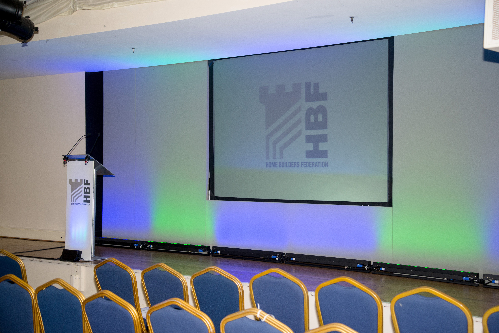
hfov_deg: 42.7
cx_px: 250
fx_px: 638
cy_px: 166
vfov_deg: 29.3
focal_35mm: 46
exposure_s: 1/200
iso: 400
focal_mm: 46
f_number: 4.2
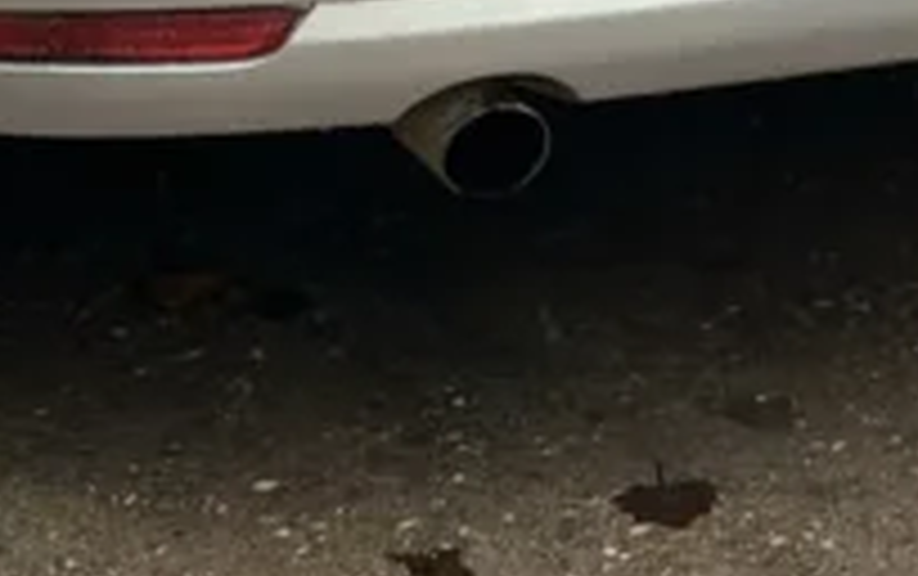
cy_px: -711
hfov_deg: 8.8
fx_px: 5986
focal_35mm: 239
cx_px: 428
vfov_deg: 5.4
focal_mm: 6.86
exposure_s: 1/243
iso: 80
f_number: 1.78
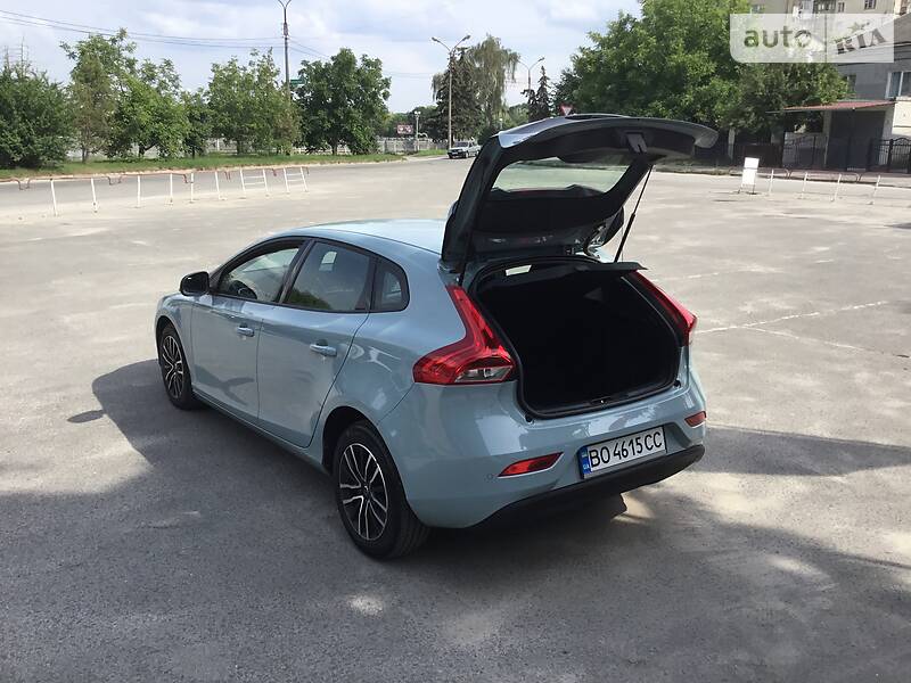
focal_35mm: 31
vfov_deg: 45.4
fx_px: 816
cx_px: 456
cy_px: 342
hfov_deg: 58.4
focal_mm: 3.3
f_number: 2.4
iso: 25
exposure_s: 1/867
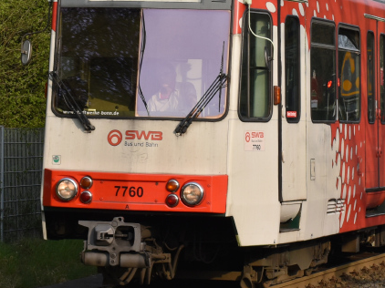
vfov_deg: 7.5
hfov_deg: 10.0
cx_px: 274
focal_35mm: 197
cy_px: 36
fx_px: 2190
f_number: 8
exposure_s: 1/400
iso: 200
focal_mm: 48
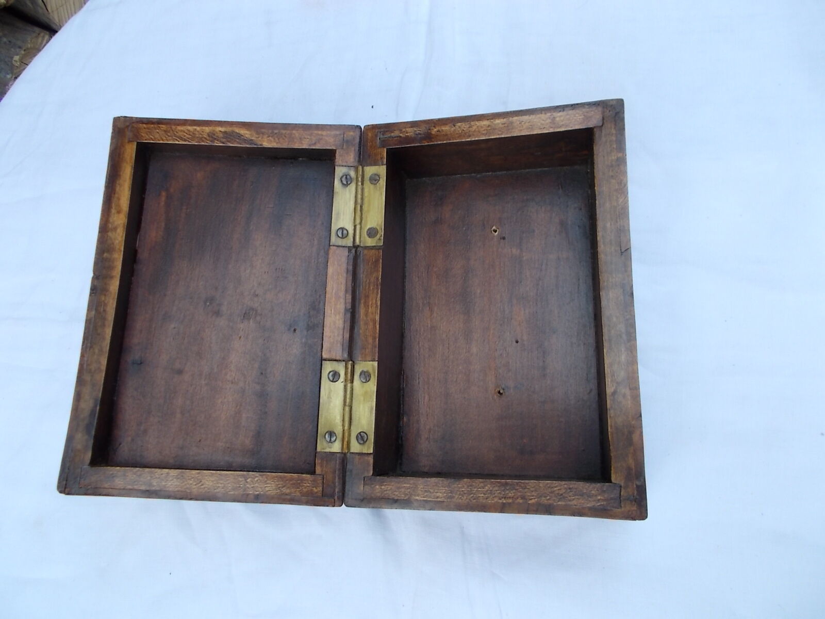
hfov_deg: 67.3
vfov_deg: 53.1
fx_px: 620
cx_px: 412
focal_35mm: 26
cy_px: 310
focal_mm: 4.6
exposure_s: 1/160
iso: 80
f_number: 3.2
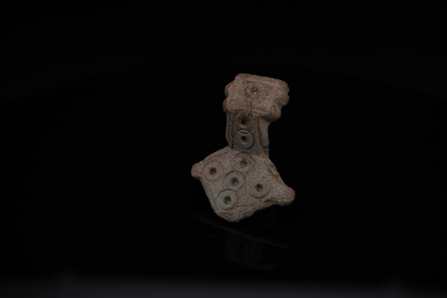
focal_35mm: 45
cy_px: 149
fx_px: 559
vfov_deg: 29.9
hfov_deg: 43.6
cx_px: 224
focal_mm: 30
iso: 160
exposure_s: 1/180
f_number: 5.6
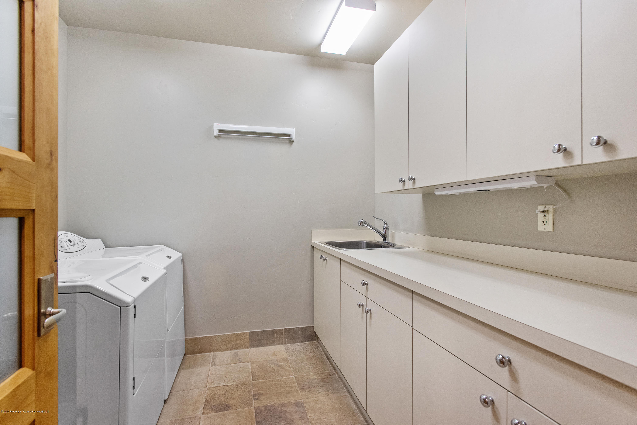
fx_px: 336
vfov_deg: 64.6
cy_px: 212
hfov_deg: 86.9
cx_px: 318
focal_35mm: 19
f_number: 7.1
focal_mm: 19
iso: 1250
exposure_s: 1/40
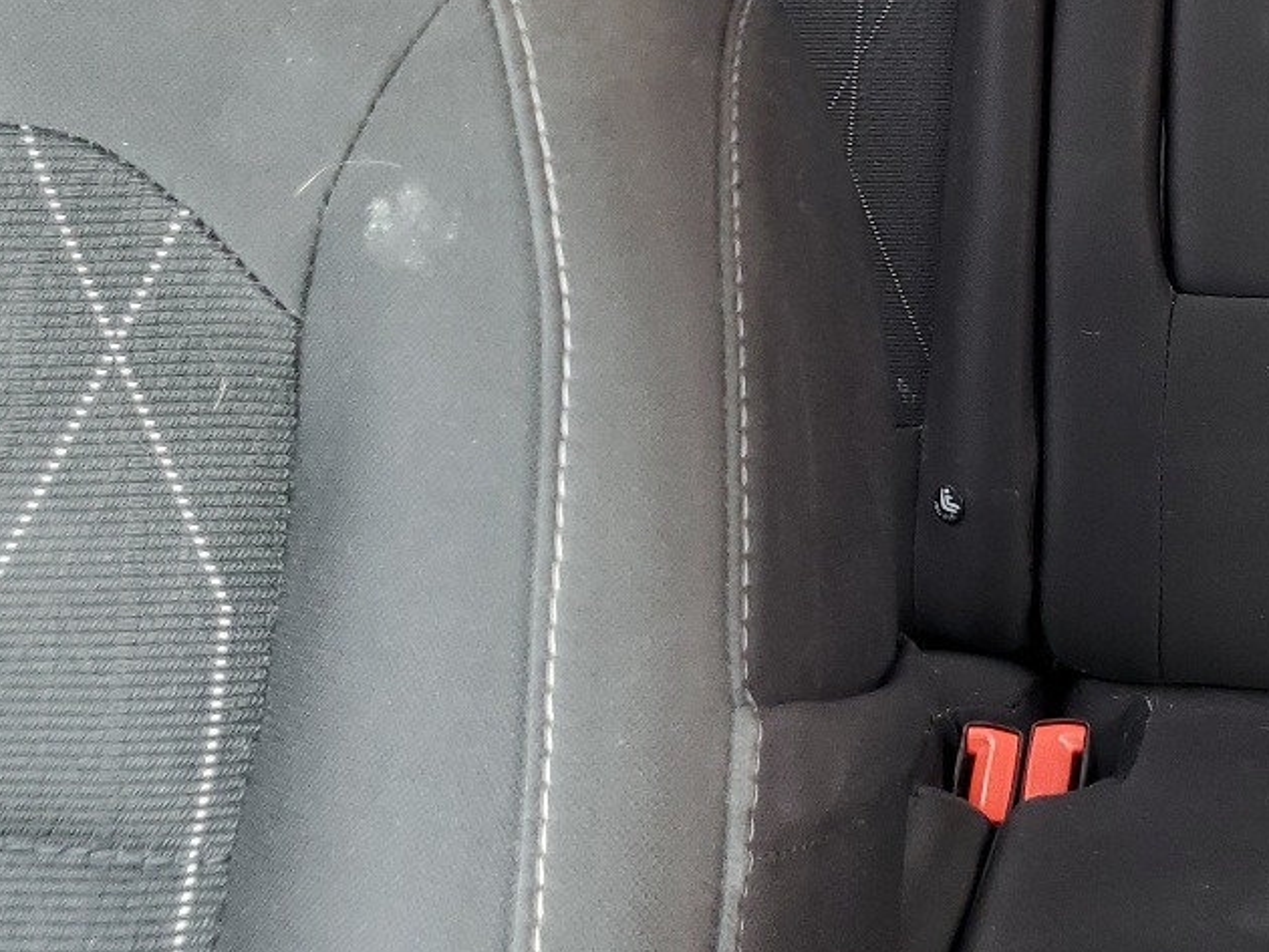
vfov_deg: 20.7
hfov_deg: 27.9
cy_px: -215
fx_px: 2420
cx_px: 1217
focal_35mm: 66
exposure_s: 1/60.2
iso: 56
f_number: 1.5
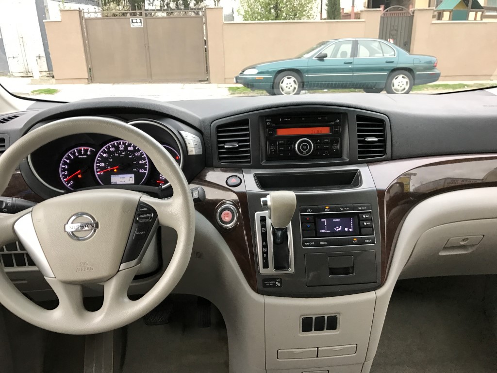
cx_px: 248
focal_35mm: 28
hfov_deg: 63.4
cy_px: 186
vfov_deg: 49.7
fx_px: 402
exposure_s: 1/30
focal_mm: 3.99
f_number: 1.8
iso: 25
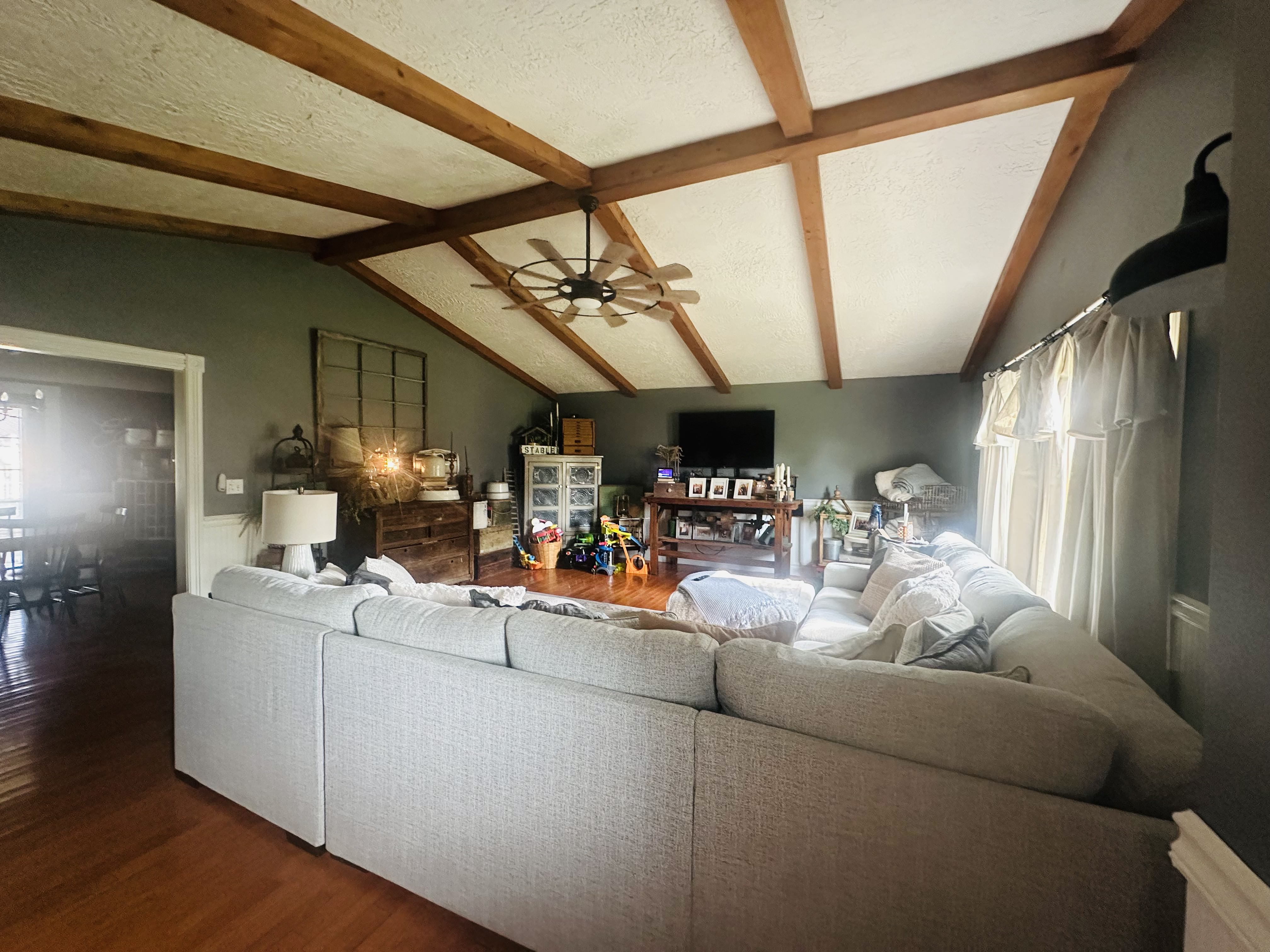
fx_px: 514
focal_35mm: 14
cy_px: 476
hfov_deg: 102.1
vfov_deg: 85.7
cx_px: 635
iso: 800
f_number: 2.2
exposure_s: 1/60
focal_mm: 2.22
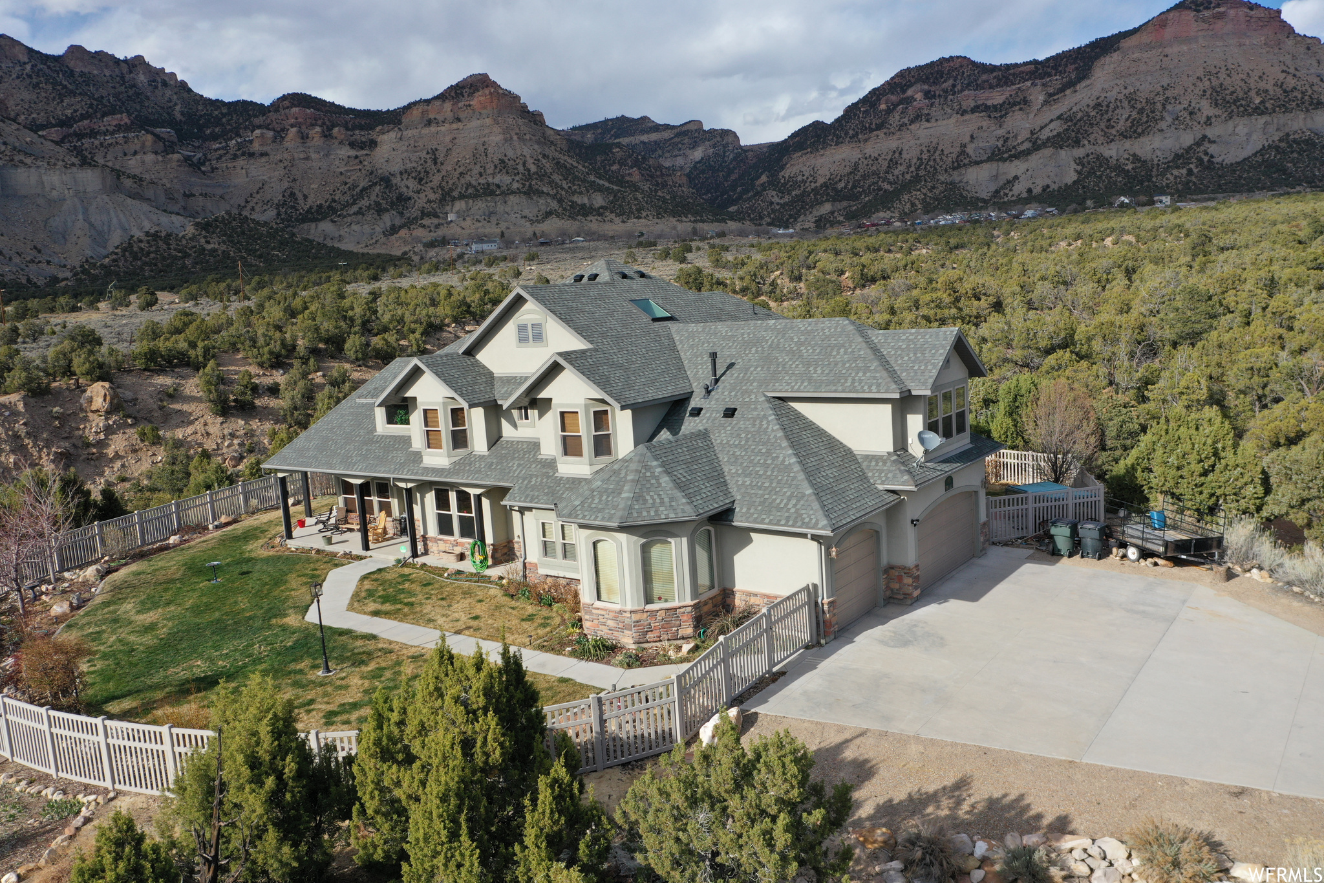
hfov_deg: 65.5
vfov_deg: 46.4
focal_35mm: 28
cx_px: 662
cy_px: 442
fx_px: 1030
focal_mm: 10.26
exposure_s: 1/500
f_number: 5.6
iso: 100
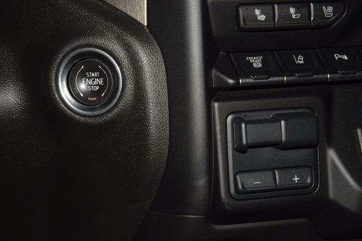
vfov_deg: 13.0
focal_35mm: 105
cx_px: 181
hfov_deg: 19.5
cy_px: 120
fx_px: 1056
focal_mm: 70
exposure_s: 1/125
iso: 100
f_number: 8
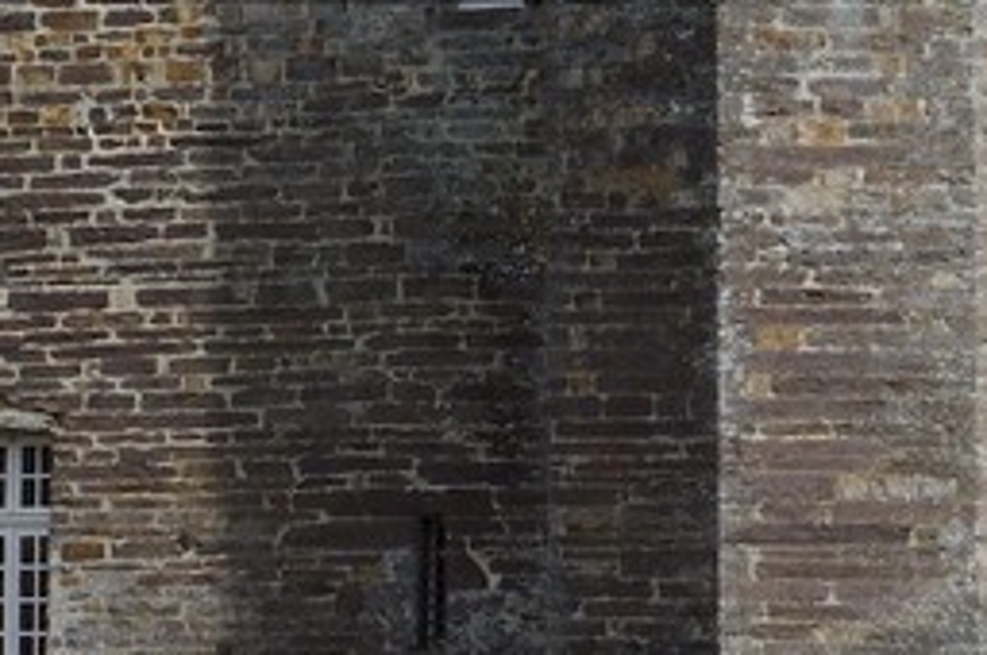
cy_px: -620
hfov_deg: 7.3
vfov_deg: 4.8
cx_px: 212
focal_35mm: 281
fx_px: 7694
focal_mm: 45
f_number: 18
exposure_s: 1/200
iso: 200
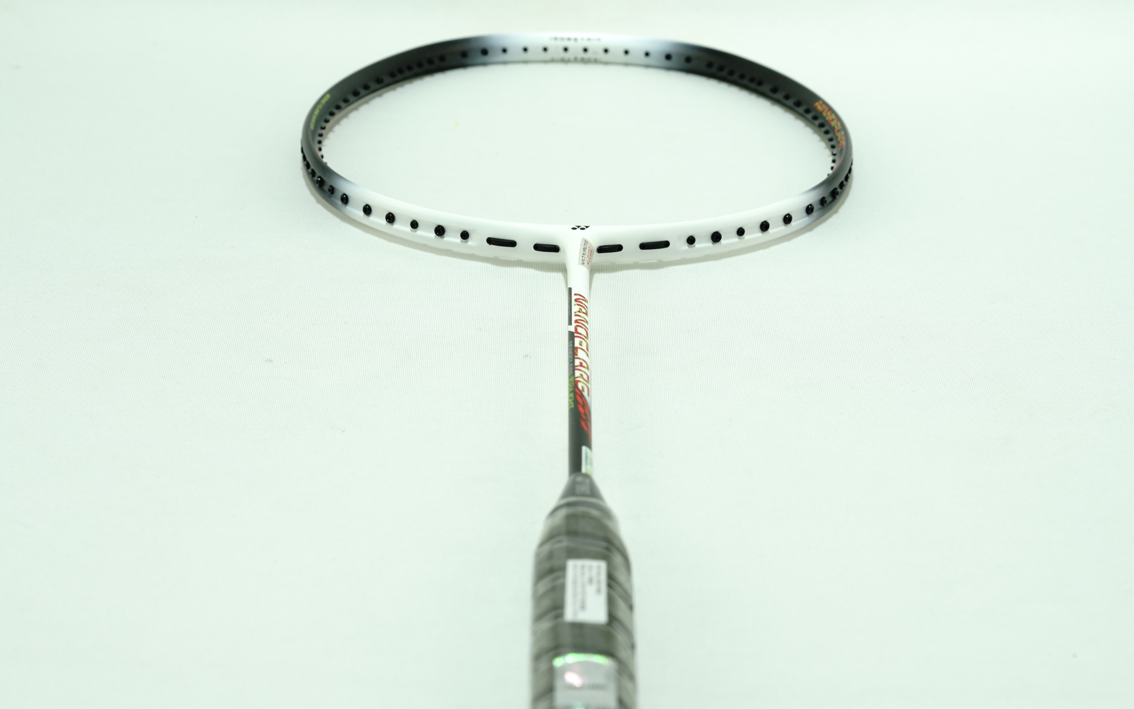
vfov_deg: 11.8
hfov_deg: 18.8
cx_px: 559
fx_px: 3431
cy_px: 411
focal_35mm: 111
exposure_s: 1/10
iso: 100
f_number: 10
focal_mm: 90
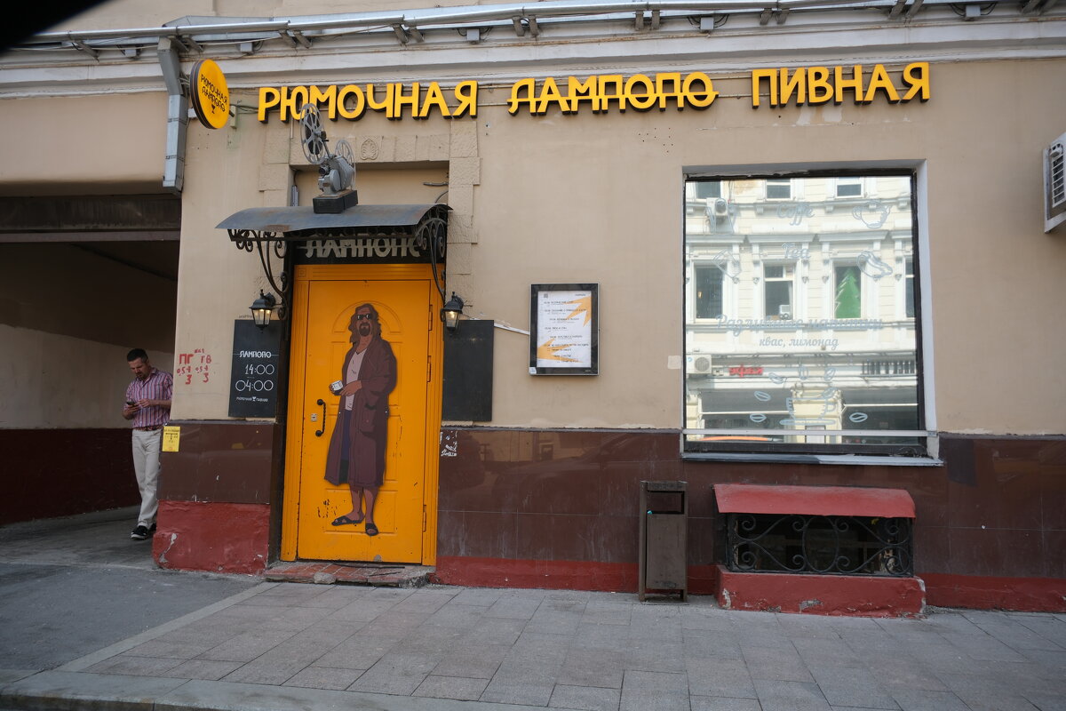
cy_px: 356
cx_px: 533
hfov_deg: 67.4
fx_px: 799
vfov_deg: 47.9
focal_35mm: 27
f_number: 5.6
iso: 160
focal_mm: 18
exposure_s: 1/180
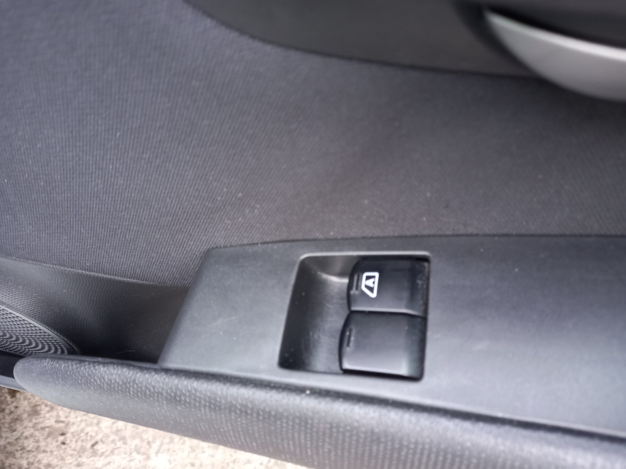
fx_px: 452
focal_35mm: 25
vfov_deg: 54.9
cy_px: 234
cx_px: 313
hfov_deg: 69.4
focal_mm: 4.6
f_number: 2
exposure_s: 1/24
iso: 250
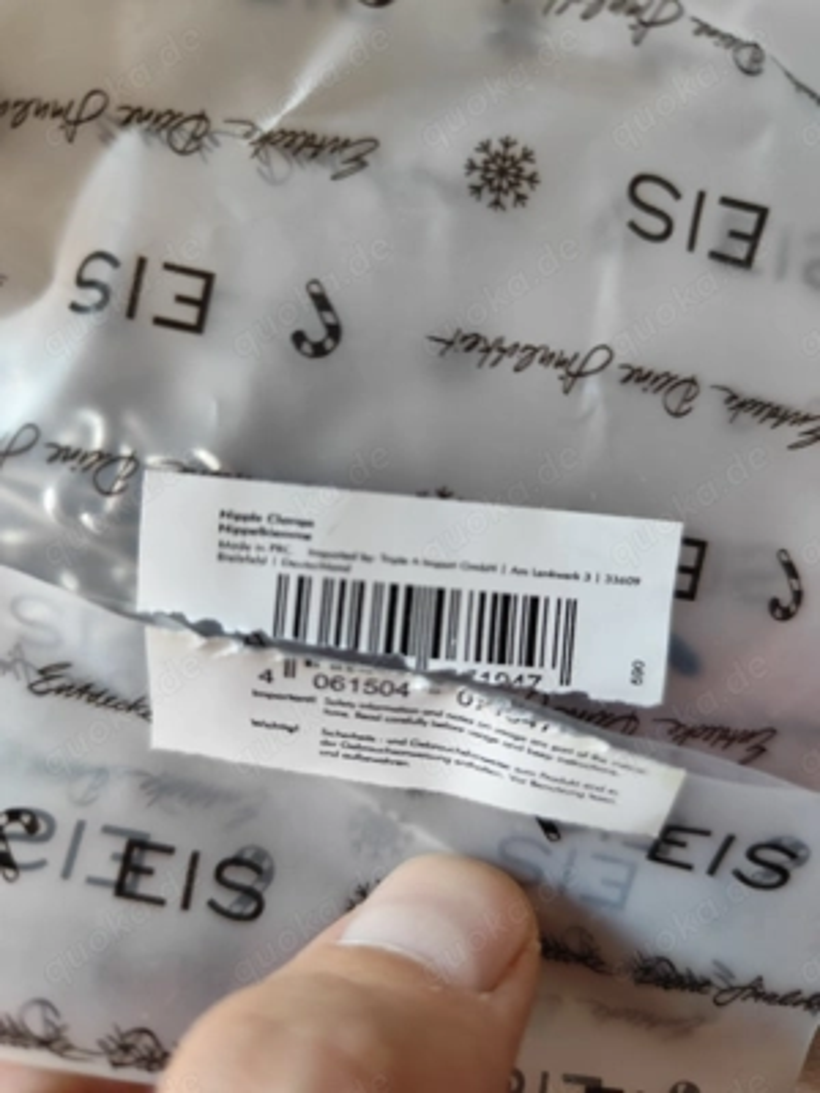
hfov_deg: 58.9
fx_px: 726
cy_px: 546
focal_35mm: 23
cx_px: 410
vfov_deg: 73.9
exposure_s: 1/50
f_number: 1.65
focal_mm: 6.19
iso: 640
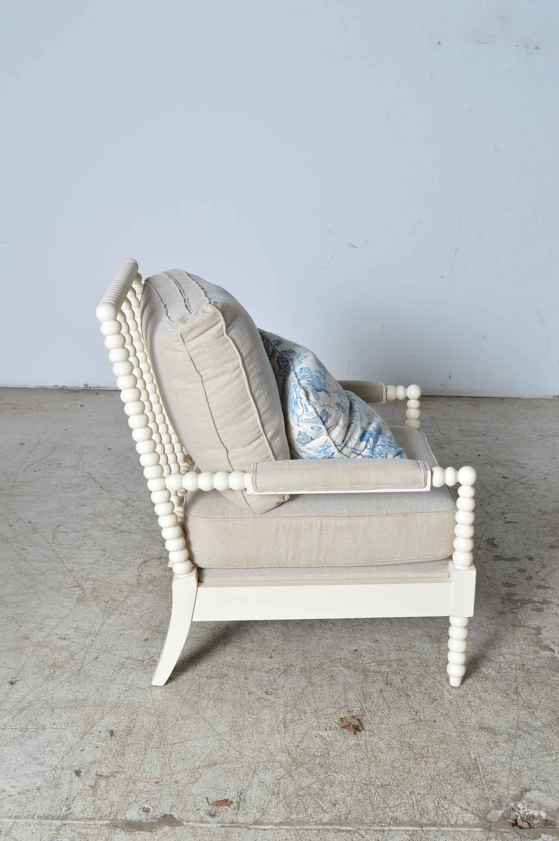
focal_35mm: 40
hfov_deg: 33.0
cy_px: 420
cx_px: 280
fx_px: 945
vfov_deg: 48.0
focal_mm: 27
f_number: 9
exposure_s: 1/125
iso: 100
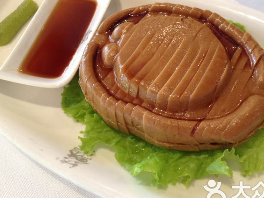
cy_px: 91
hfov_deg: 42.8
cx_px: 156
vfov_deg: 32.9
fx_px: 336
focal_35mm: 44
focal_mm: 4.28
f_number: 2.4
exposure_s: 1/20
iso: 160
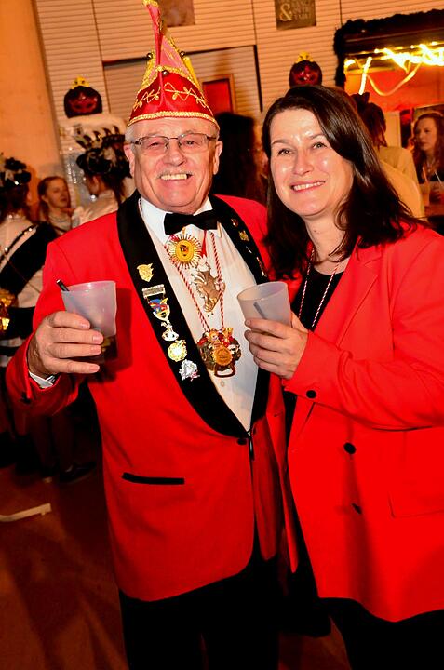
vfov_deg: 48.0
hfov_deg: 32.9
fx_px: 752
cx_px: 222
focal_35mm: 40
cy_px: 335
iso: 3200
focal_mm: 27
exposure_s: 1/20
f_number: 5.6
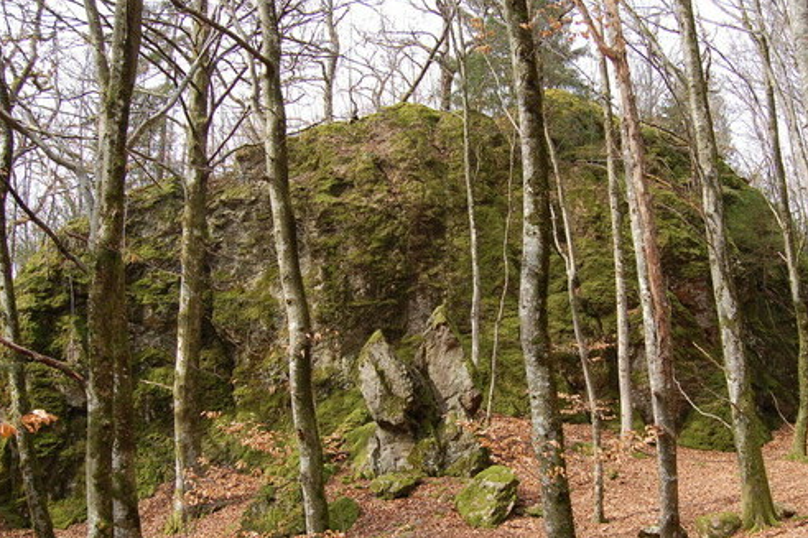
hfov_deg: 56.9
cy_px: 304
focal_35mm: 33
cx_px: 474
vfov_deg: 39.9
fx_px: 740
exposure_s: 1/125
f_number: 6.3
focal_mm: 18
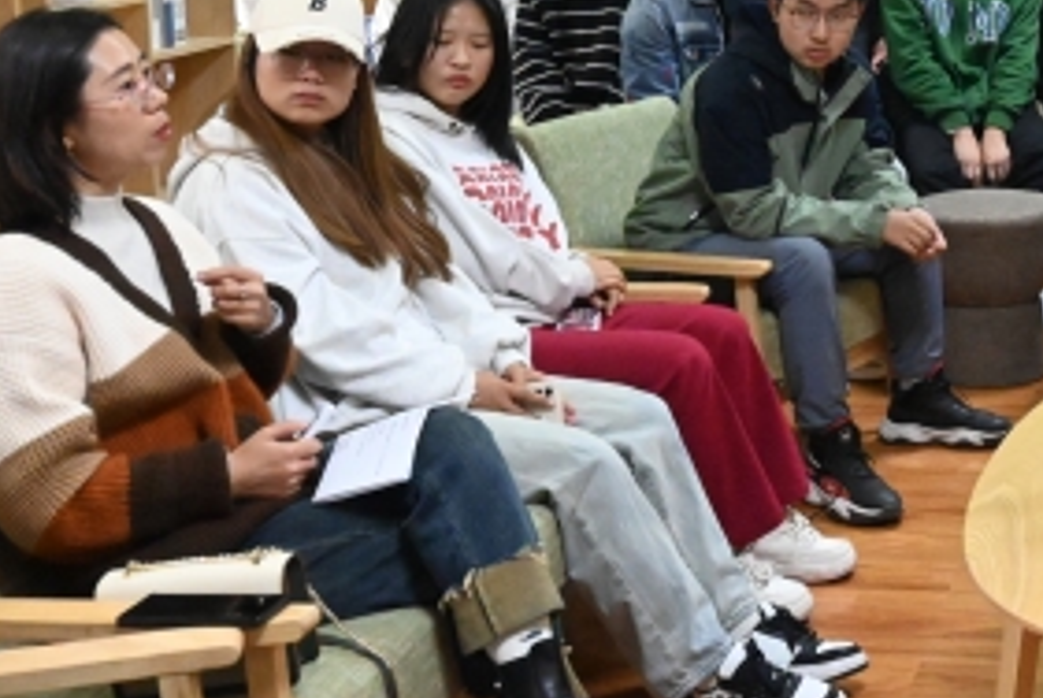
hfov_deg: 28.3
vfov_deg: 19.9
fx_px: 1931
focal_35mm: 67
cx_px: 1050
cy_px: 6
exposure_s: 1/320
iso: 10000
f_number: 6.3
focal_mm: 19.5
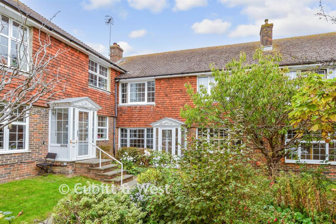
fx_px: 196
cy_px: 112
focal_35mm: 21
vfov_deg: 59.5
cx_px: 168
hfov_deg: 81.2
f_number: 8
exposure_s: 1/80
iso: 200
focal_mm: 14
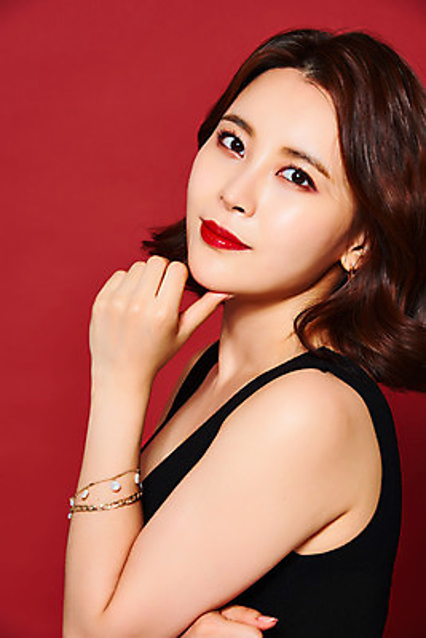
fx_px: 3281
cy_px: 319
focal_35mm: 185
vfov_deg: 11.1
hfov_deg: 7.4
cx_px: 213
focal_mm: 185
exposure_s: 1/125
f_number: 16
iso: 100
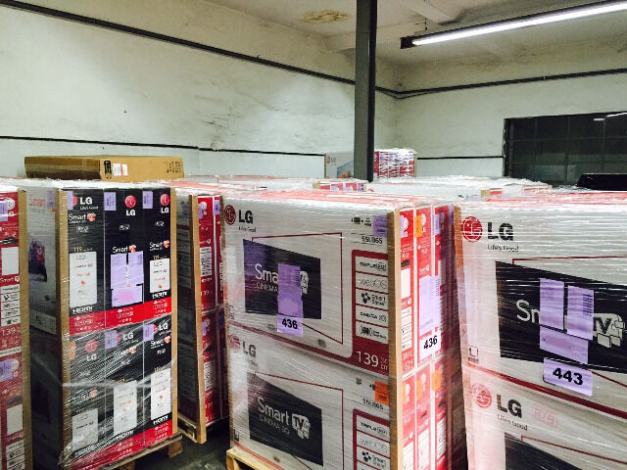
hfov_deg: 61.7
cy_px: 235
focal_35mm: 29
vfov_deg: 48.2
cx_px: 314
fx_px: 525
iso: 200
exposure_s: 1/33
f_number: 2.2
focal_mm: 4.15
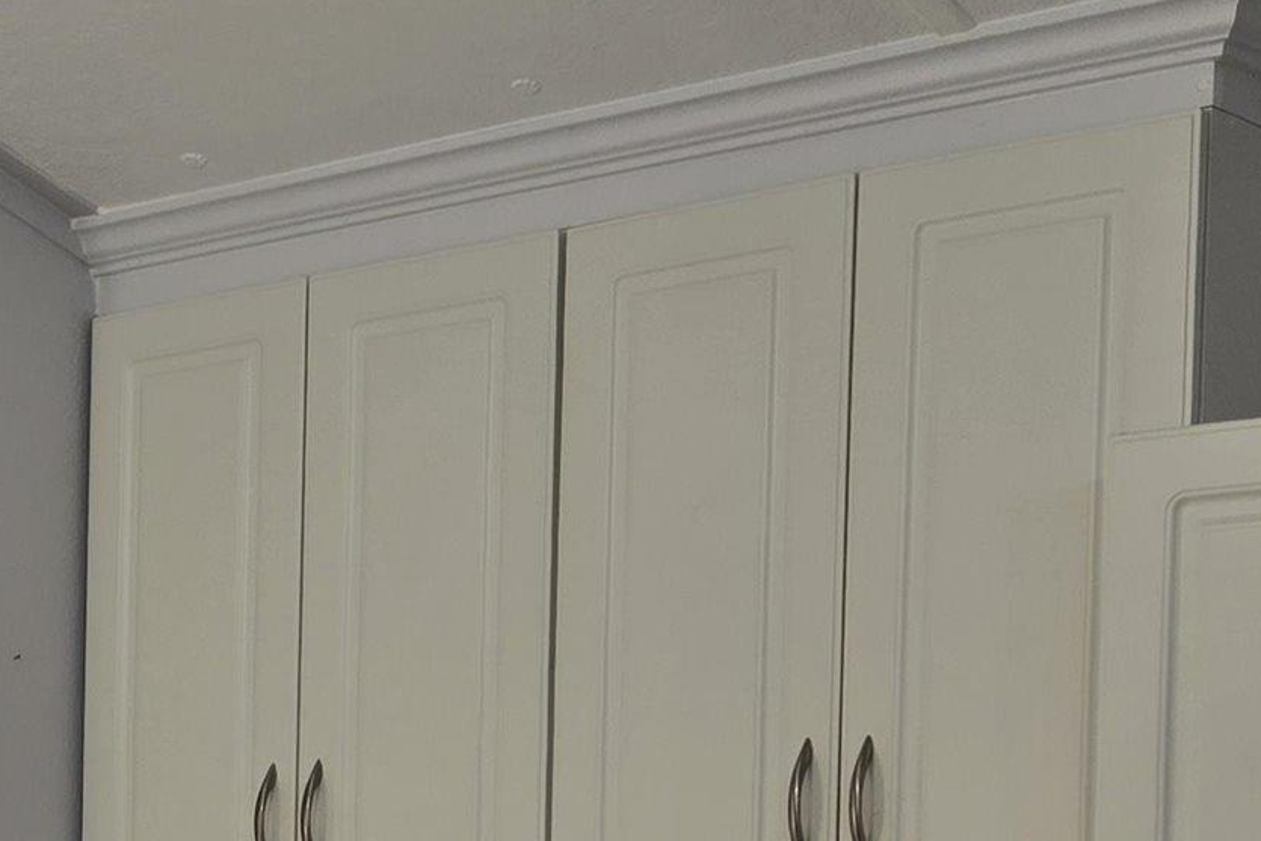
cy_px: 974
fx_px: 3083
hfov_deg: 21.8
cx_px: -154
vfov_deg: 15.1
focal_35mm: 88
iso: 50
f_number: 1.8
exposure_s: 1/120
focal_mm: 5.4
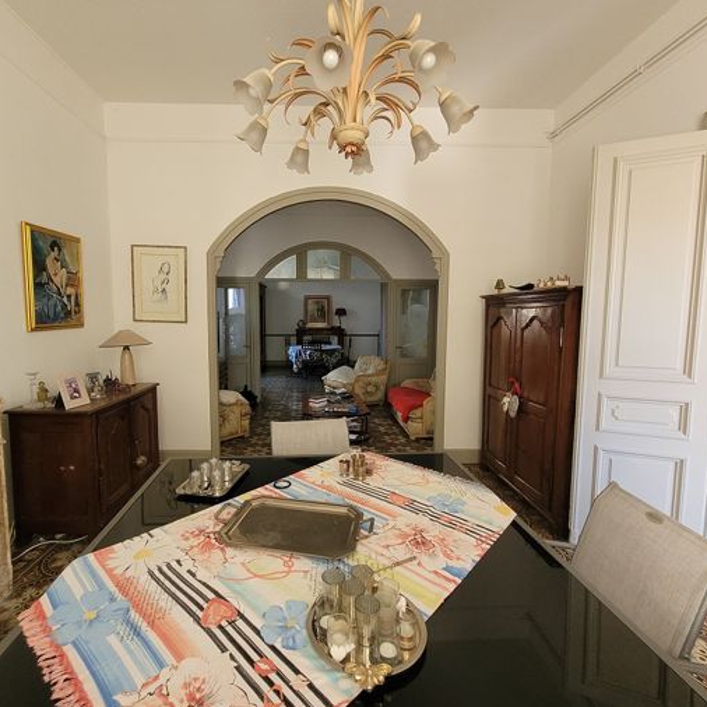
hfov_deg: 87.2
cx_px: 323
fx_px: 370
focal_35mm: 16
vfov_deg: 87.4
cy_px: 344
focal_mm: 1.74
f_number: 2.2
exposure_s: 1/50
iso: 320
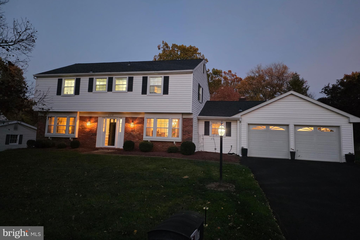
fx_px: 240
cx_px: 180
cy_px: 105
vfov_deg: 53.0
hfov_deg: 73.7
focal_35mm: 24
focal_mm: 6.25
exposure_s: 1/120
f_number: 1.7
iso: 1600
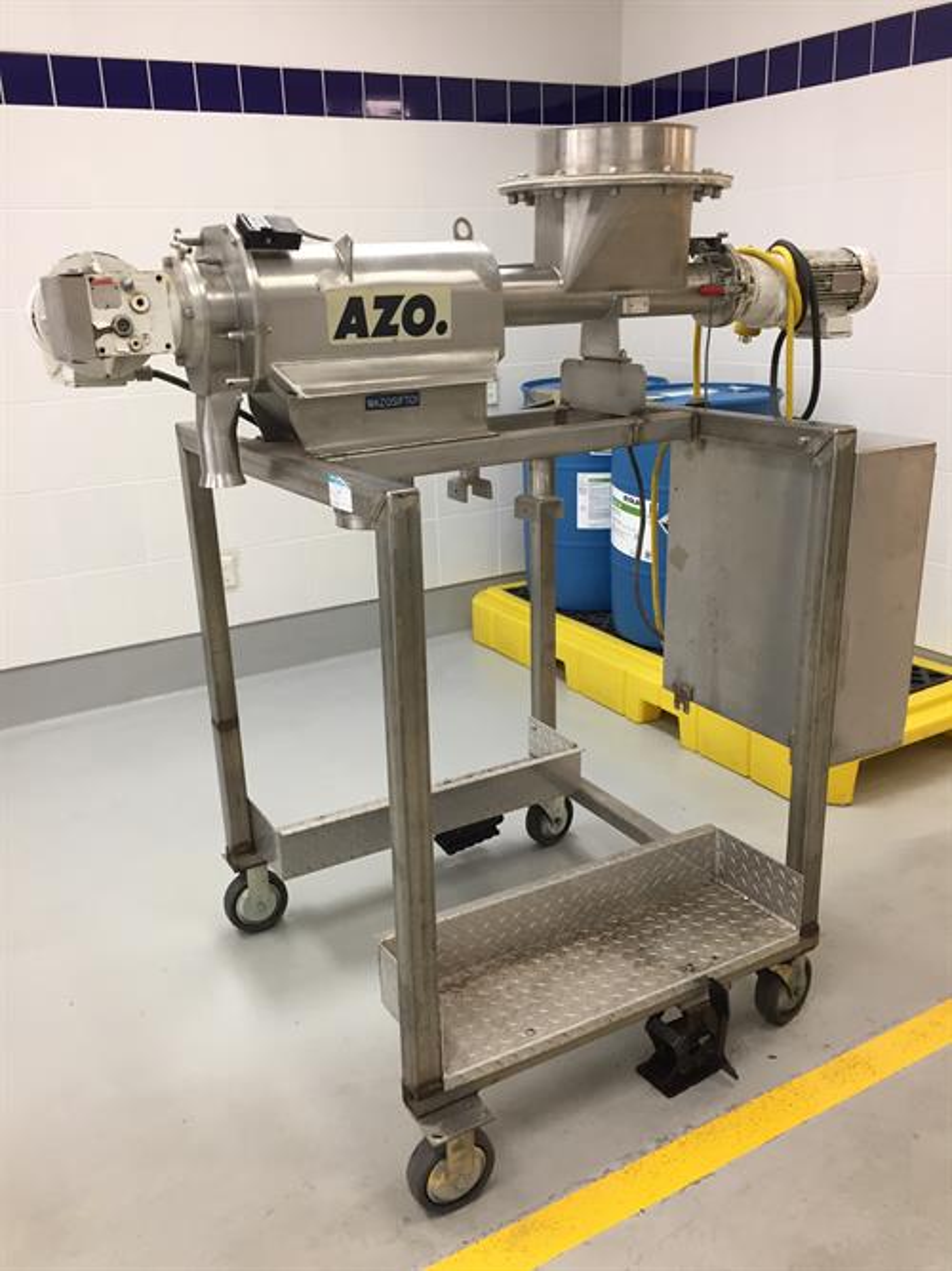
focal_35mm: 29
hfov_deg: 48.2
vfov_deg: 61.7
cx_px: 476
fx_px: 1064
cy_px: 636
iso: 40
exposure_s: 1/30
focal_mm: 4.15
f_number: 2.2
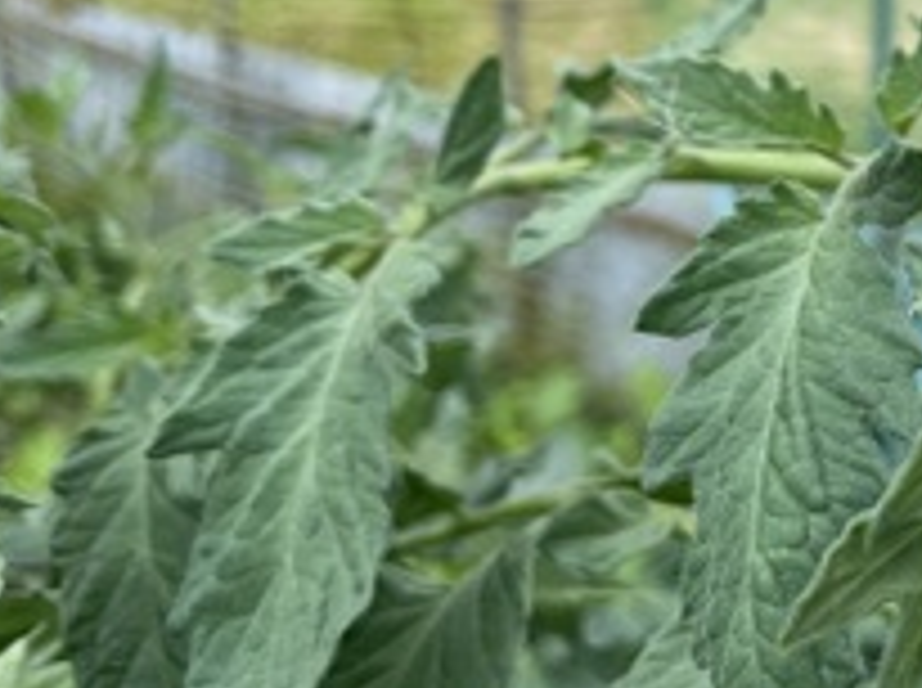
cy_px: -22
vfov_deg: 22.9
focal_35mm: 61
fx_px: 1622
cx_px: 1057
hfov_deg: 28.3
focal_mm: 4.2
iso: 32
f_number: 1.6
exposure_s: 1/1159
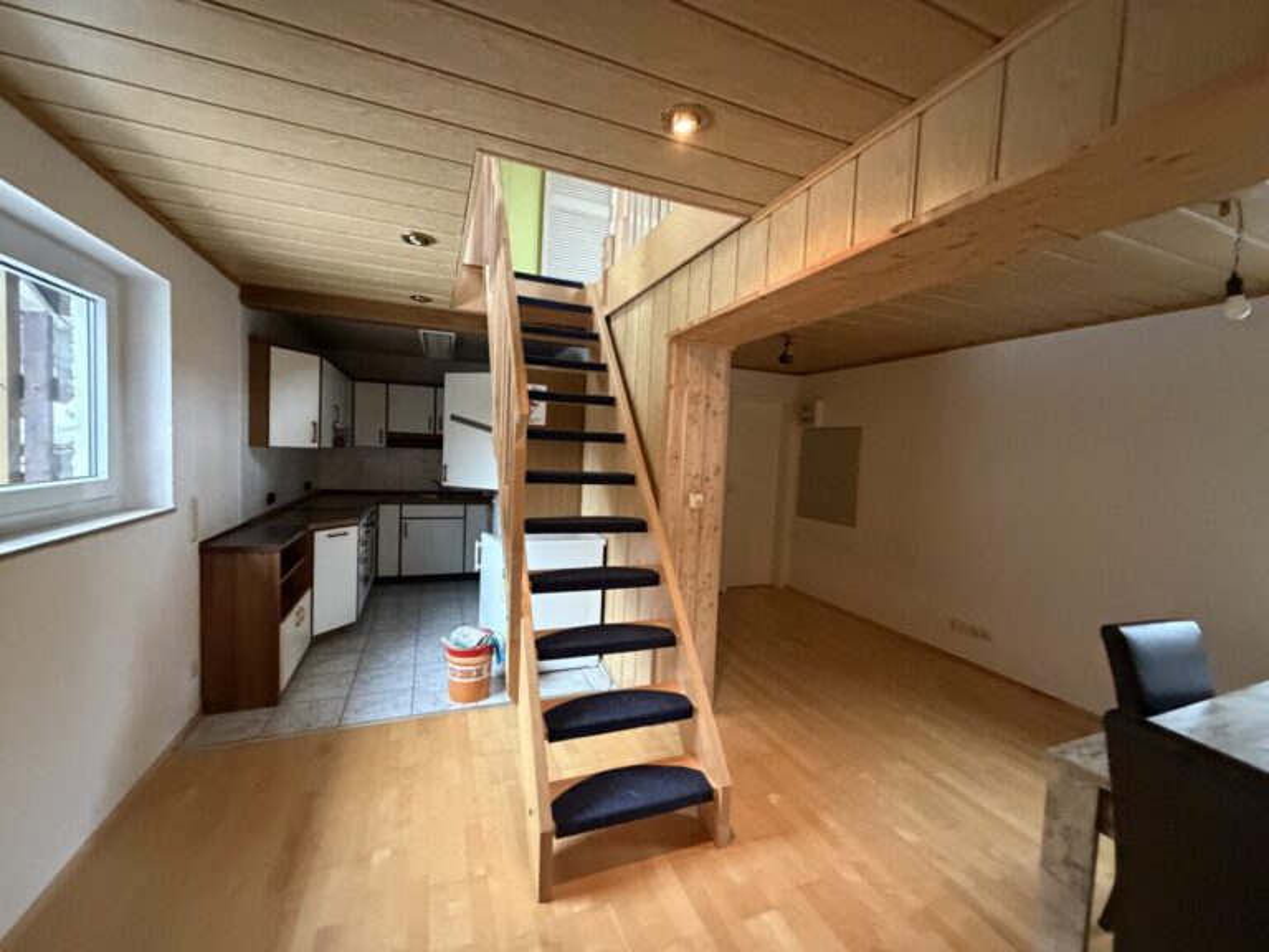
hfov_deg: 102.1
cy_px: 476
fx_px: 513
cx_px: 634
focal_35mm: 14
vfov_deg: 85.7
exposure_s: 1/50
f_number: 2.2
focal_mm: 2.22
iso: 1000
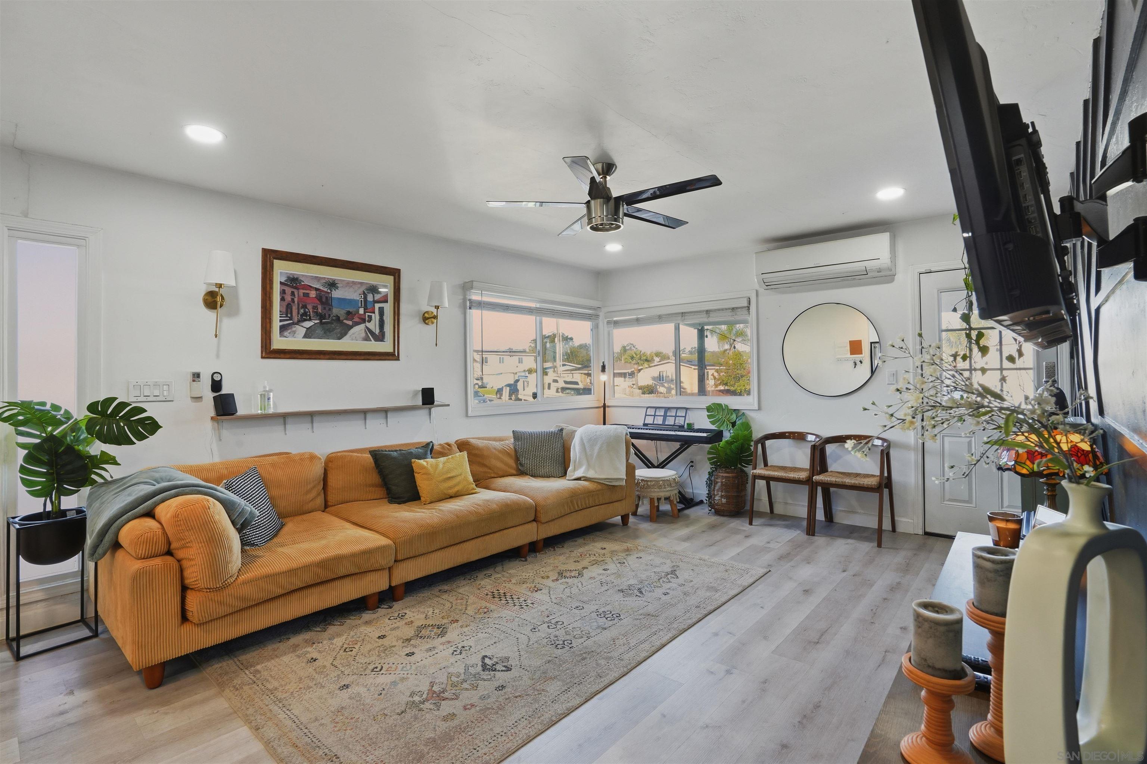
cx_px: 574
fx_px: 510
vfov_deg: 73.7
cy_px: 382
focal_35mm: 16
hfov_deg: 96.7
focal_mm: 16
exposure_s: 1/60
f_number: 11
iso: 500
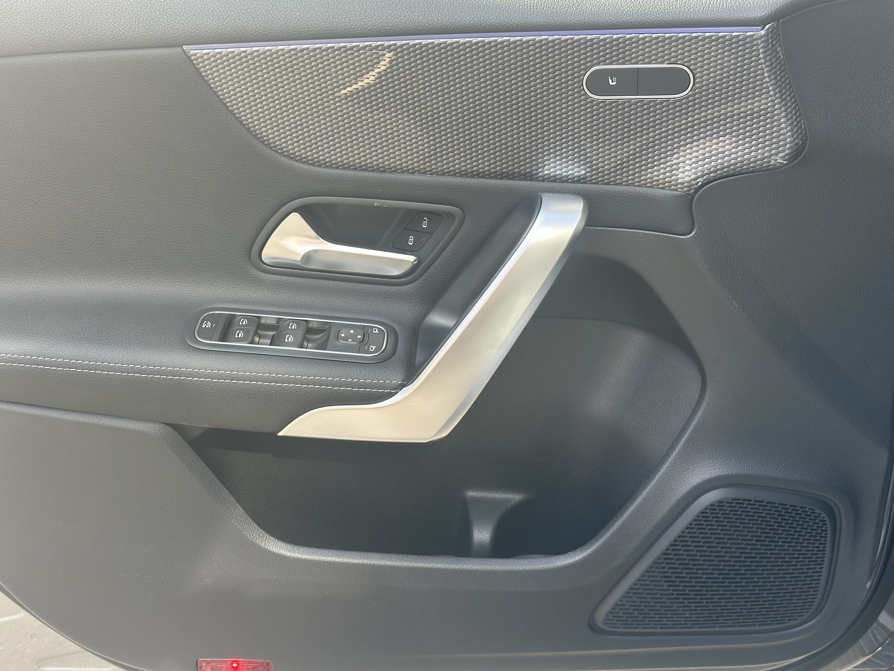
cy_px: 336
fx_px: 1240
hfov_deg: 39.7
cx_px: 447
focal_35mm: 48
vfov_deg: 30.3
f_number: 1.78
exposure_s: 1/167
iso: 50
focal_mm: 6.86
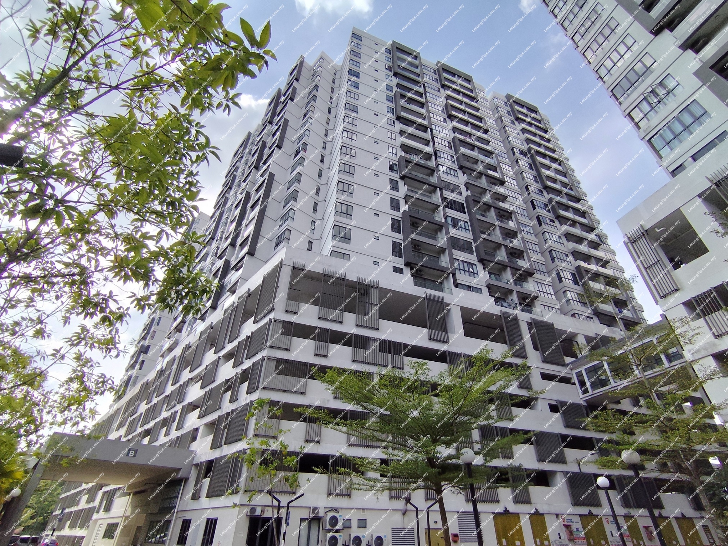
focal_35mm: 16
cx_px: 364
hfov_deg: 94.5
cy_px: 273
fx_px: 336
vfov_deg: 78.1
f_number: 2.2
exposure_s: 1/2492
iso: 50
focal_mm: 1.65
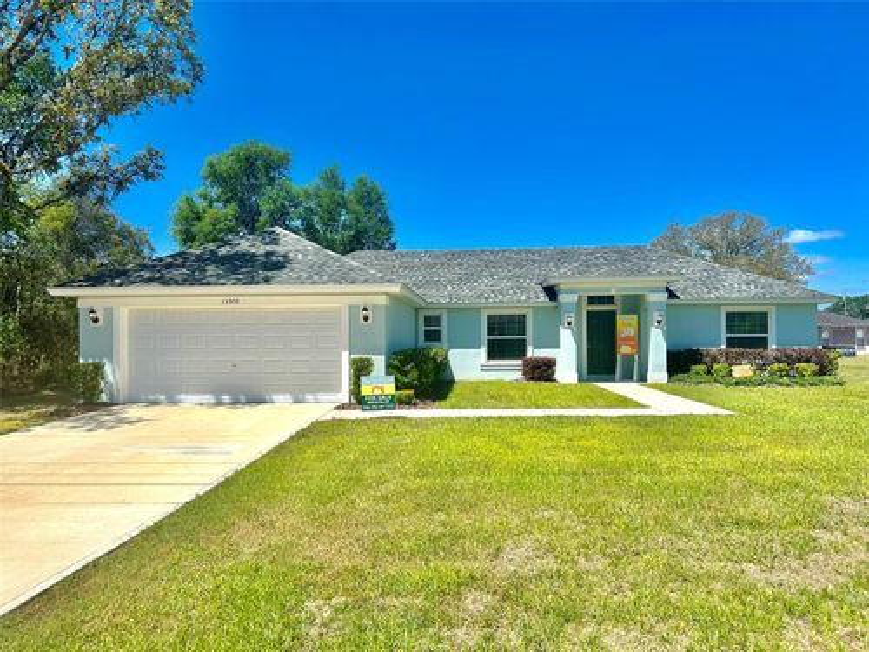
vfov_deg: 53.1
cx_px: 434
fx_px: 653
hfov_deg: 67.3
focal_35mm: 26
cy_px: 326
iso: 50
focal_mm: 5.7
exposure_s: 1/4630
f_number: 1.5
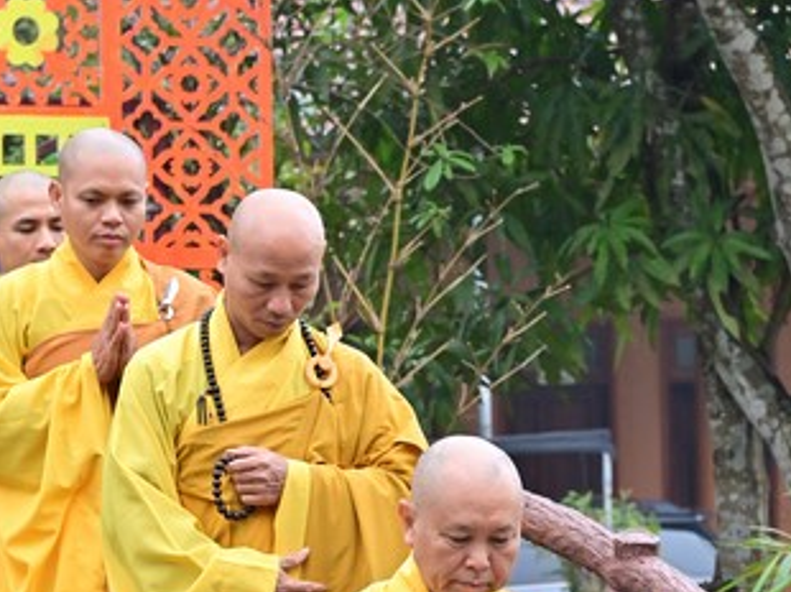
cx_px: 449
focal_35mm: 242
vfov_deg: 6.1
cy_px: 763
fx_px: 5526
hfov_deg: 8.2
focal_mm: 120
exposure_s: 1/250
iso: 1000
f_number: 9
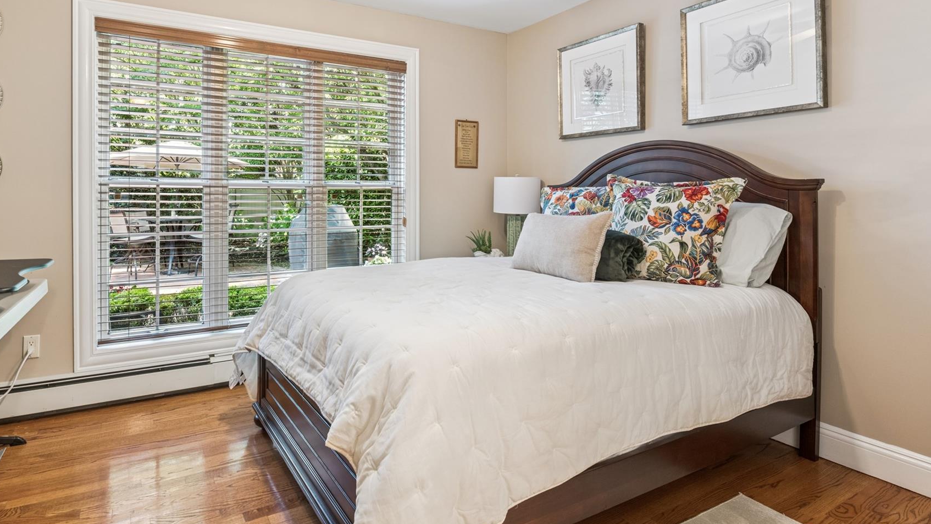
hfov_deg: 88.6
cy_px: 207
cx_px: 381
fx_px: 469
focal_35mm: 19
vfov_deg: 57.8
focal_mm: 15
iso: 640
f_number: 14
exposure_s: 1/2.5
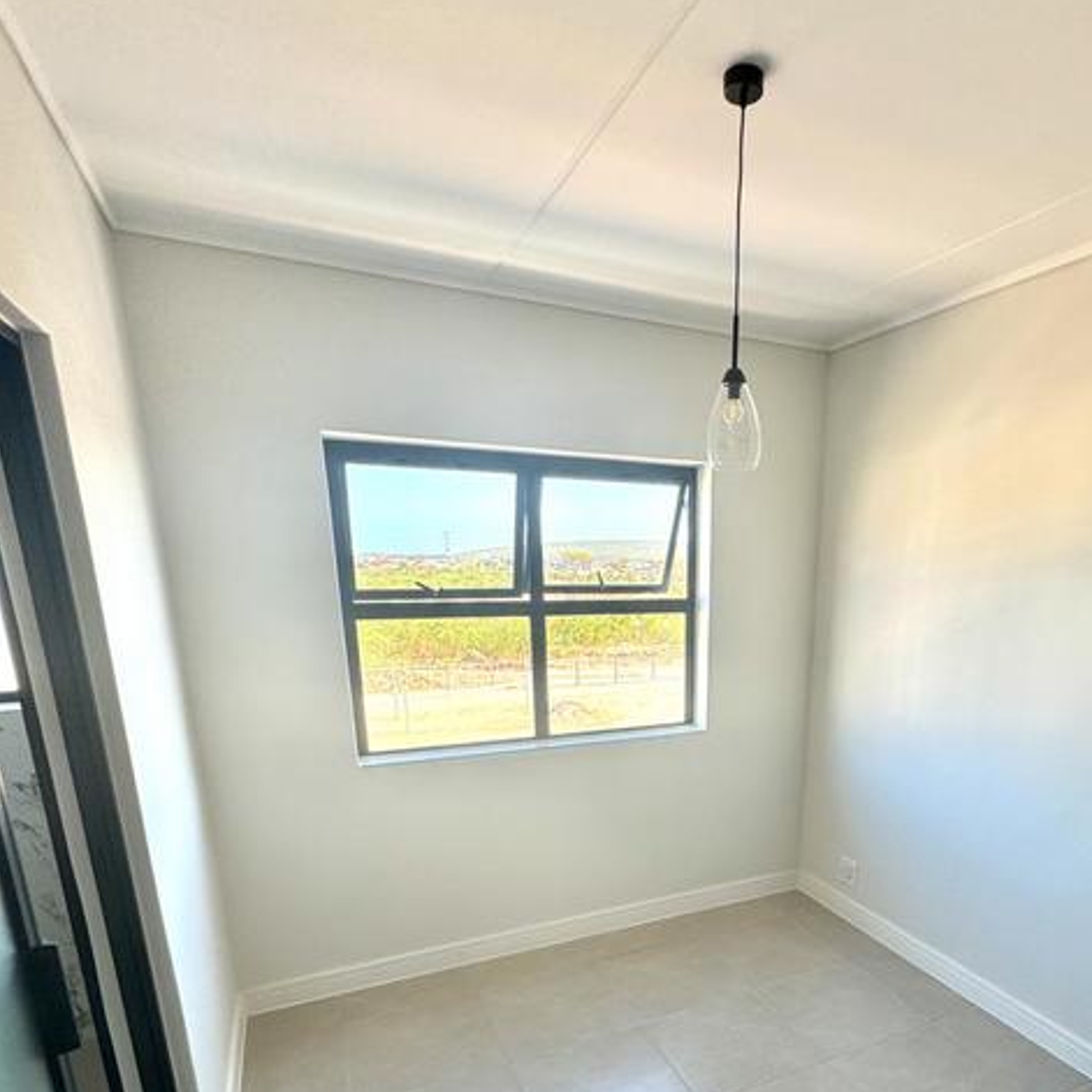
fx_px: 749
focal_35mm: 21
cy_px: 767
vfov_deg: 69.1
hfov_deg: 70.8
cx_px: 693
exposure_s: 1/172
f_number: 2.2
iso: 40
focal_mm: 2.22
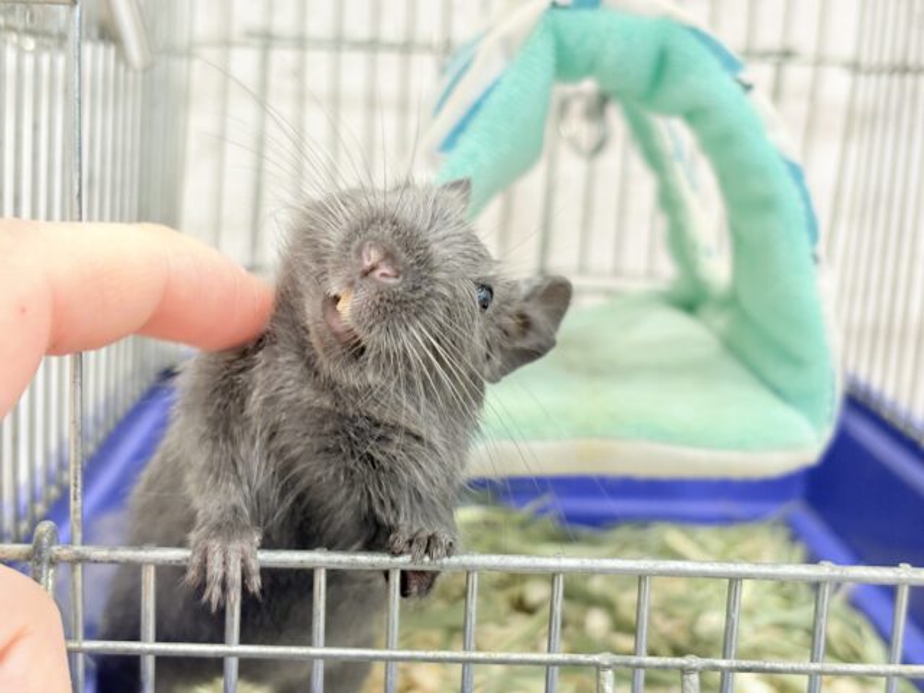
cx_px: 462
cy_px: 346
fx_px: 1388
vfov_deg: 28.0
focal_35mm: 52
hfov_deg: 36.8
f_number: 1.6
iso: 100
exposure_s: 1/50
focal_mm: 5.96
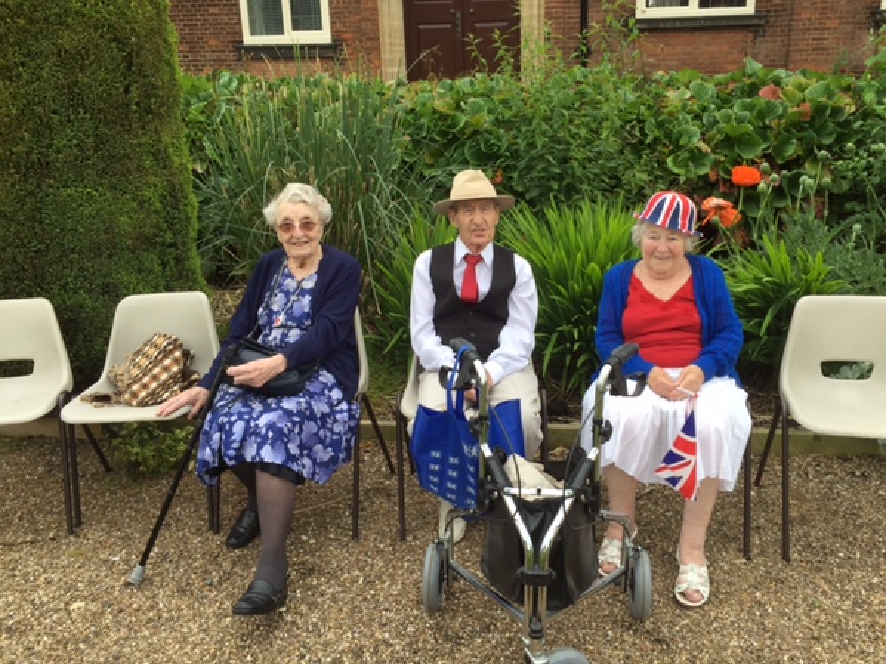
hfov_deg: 58.3
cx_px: 470
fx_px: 793
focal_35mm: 31
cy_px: 321
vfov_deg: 45.4
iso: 32
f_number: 2.2
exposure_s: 1/421
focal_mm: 4.15
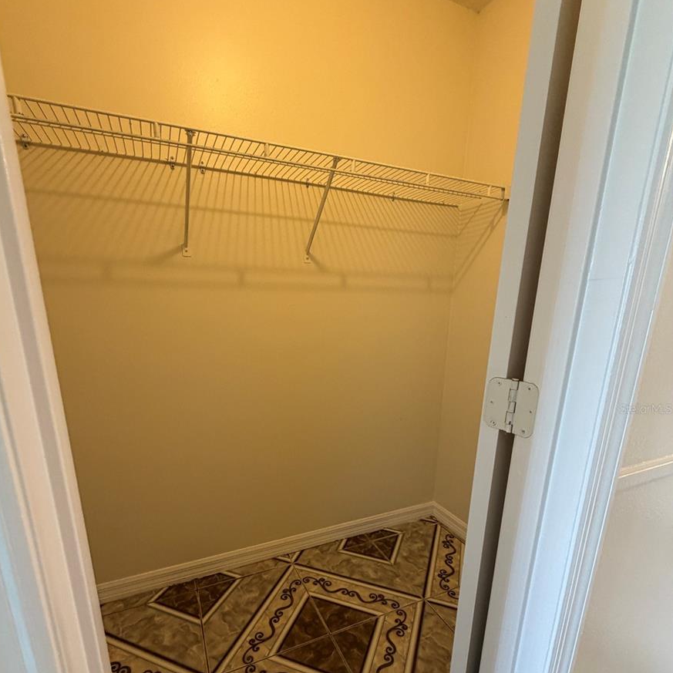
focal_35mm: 17
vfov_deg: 82.8
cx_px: 328
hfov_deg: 84.0
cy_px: 409
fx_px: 374
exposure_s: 1/60
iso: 250
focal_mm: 2.22
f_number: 2.2
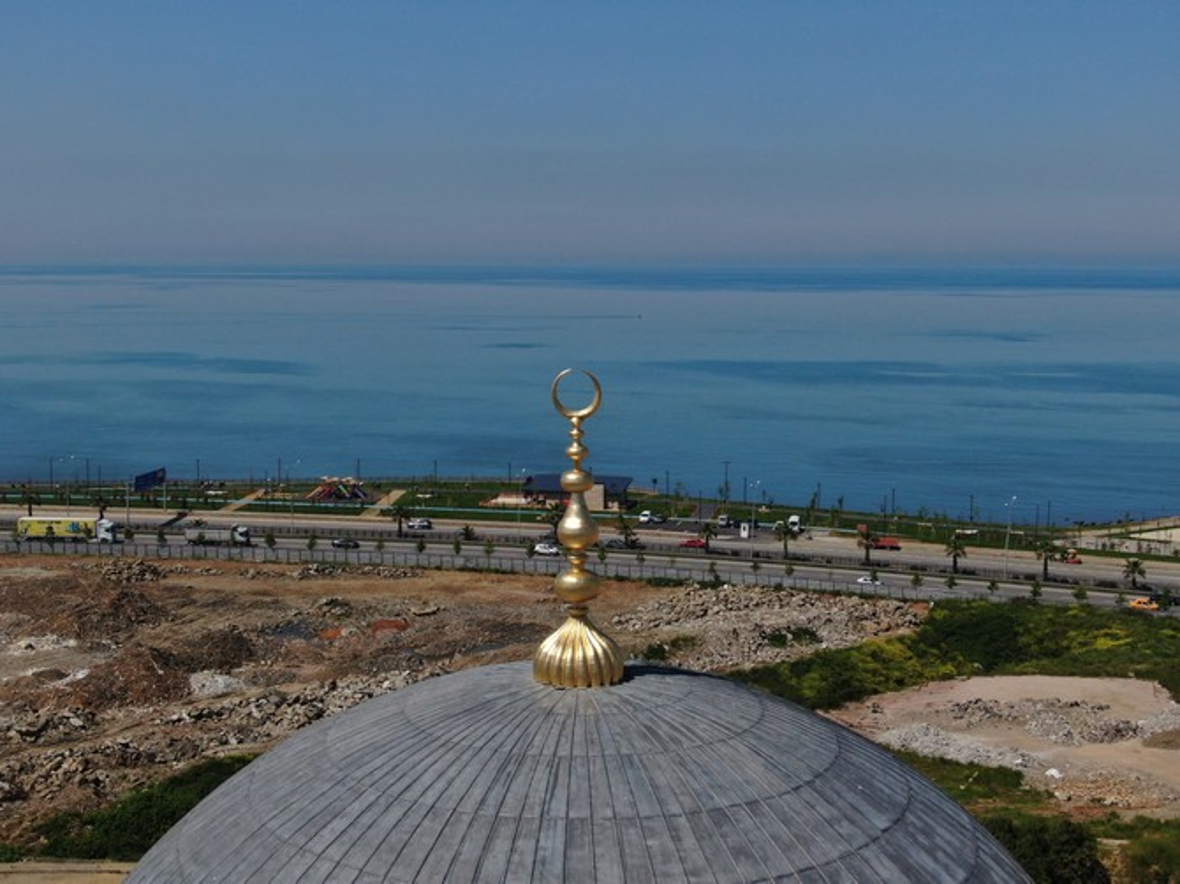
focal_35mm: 48
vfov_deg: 30.2
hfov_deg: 39.7
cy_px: 442
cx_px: 590
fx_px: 1636
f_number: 3.8
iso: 100
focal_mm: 8.6
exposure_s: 1/1600
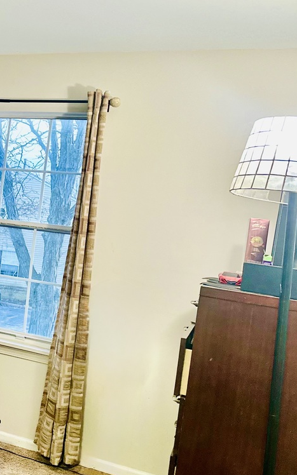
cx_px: -134
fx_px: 635
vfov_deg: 41.0
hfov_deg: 22.3
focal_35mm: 49
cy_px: 211
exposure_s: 1/60
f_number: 1.78
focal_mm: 6.86
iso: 320
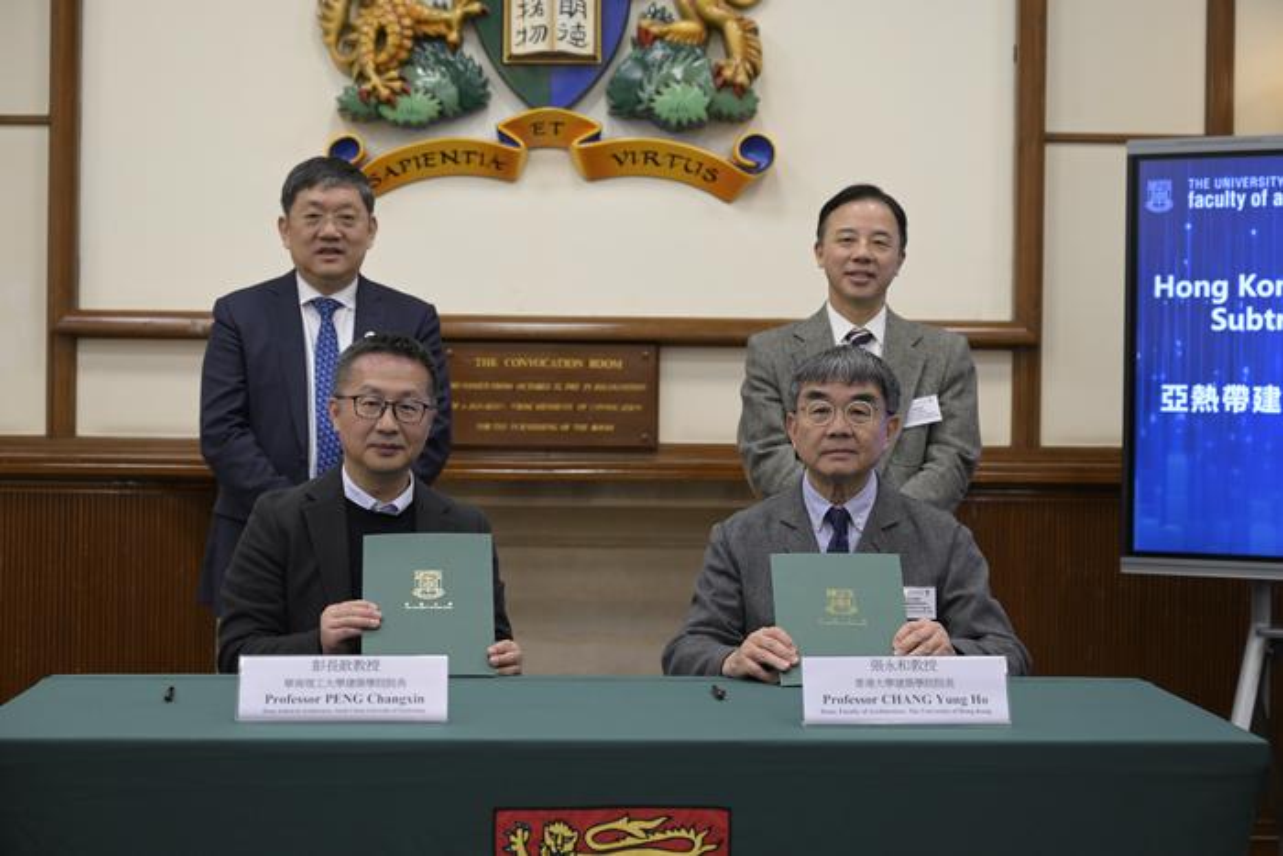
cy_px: 428
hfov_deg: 28.8
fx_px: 2495
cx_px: 642
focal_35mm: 70
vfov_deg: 19.5
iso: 1600
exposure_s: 1/200
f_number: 4
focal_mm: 70
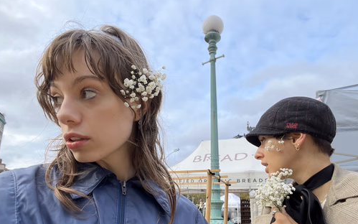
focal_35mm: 25
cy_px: 131
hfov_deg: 72.5
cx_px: 181
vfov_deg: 49.1
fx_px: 244
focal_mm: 2.71
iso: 40
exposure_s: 1/147
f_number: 2.2
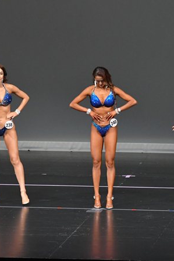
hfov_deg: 4.3
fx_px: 2343
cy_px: 113
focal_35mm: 323
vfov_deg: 6.4
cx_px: 97
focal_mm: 125
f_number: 5.6
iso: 4000
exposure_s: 1/400
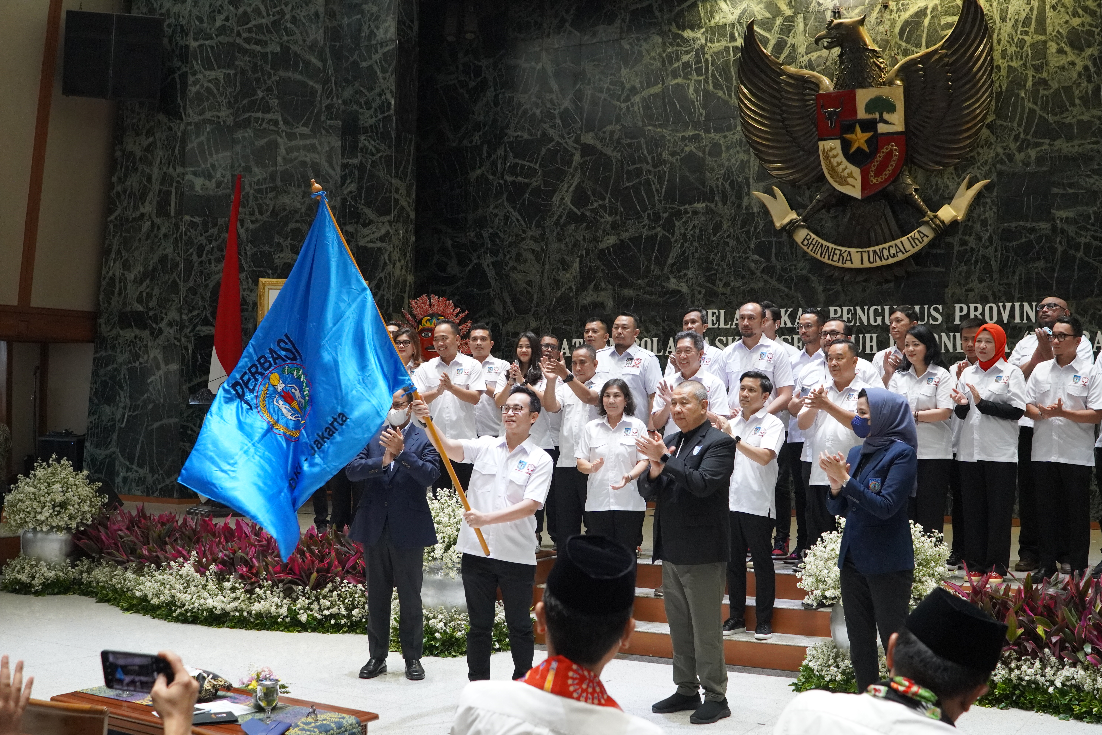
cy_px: 368
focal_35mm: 42
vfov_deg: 31.9
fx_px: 1286
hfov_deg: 46.4
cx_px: 551
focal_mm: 28
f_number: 4
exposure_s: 1/160
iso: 2000
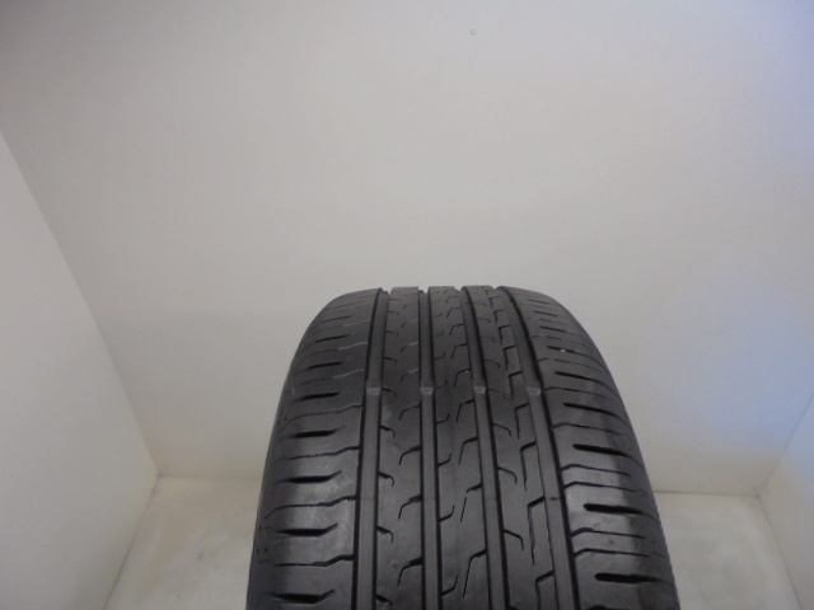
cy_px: 305
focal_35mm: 26
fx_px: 611
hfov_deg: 67.3
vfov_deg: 53.1
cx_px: 407
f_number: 3.5
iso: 100
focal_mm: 4.6
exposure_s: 1/30
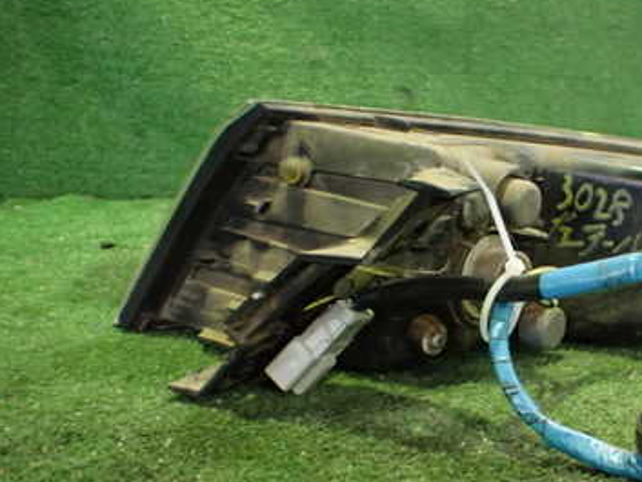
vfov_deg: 28.3
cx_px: 542
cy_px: 338
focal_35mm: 51
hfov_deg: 35.8
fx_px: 946
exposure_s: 1/30
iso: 1000
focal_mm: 5.4
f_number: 2.3
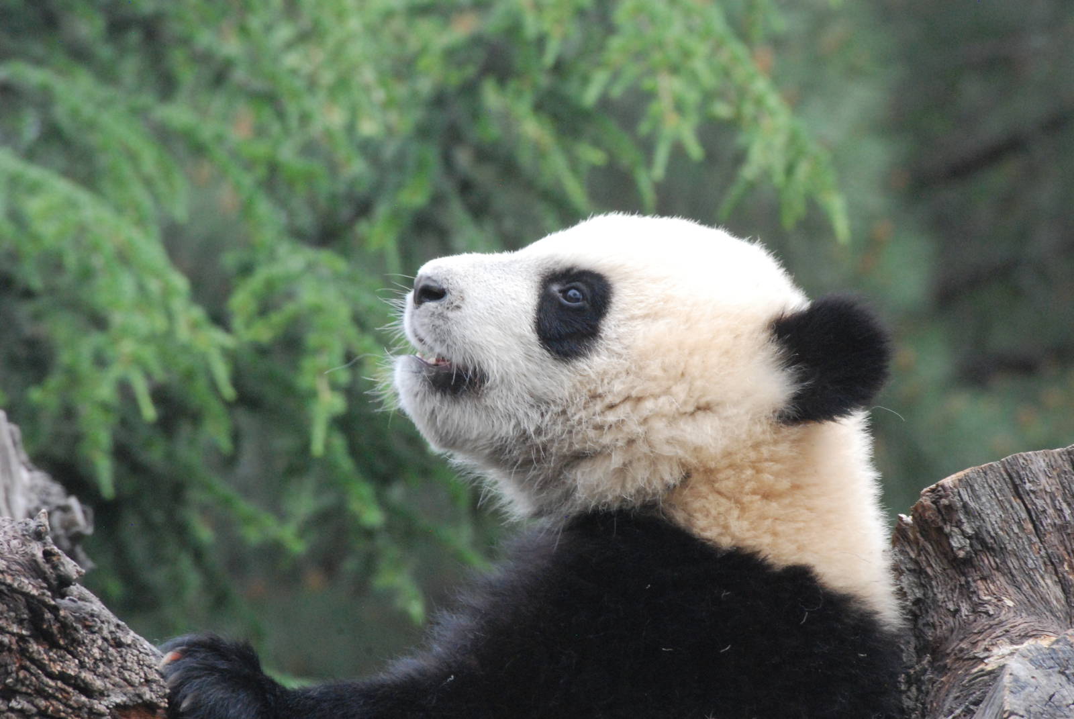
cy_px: 360
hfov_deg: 4.6
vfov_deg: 3.1
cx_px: 537
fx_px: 13441
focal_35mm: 450
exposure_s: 1/160
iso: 1600
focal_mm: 300
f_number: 18
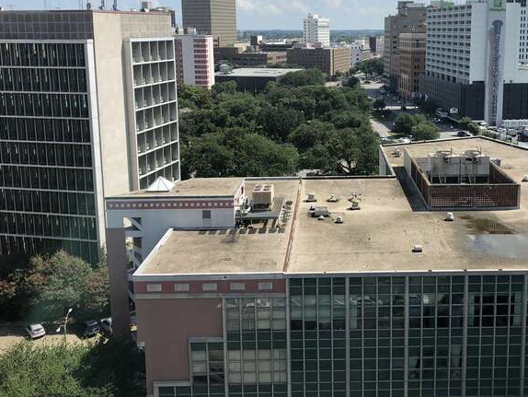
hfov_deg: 47.2
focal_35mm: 39
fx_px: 595
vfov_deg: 36.5
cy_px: 133
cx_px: 343
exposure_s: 1/1567
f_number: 1.8
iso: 20
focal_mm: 3.99
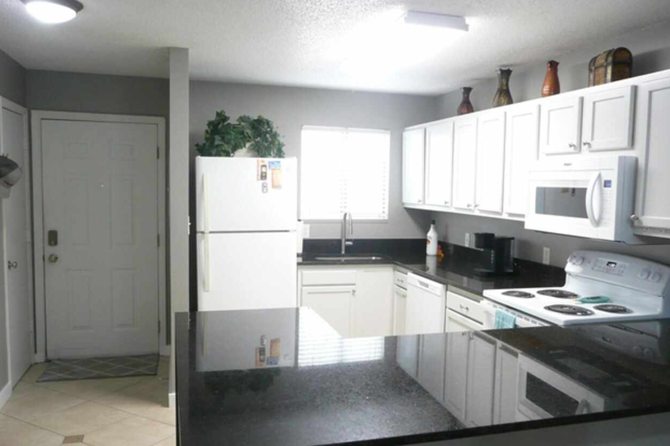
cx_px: 339
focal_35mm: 30
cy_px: 230
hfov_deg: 61.9
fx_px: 558
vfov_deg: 43.6
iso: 200
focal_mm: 4.6
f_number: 3.3
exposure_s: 1/20
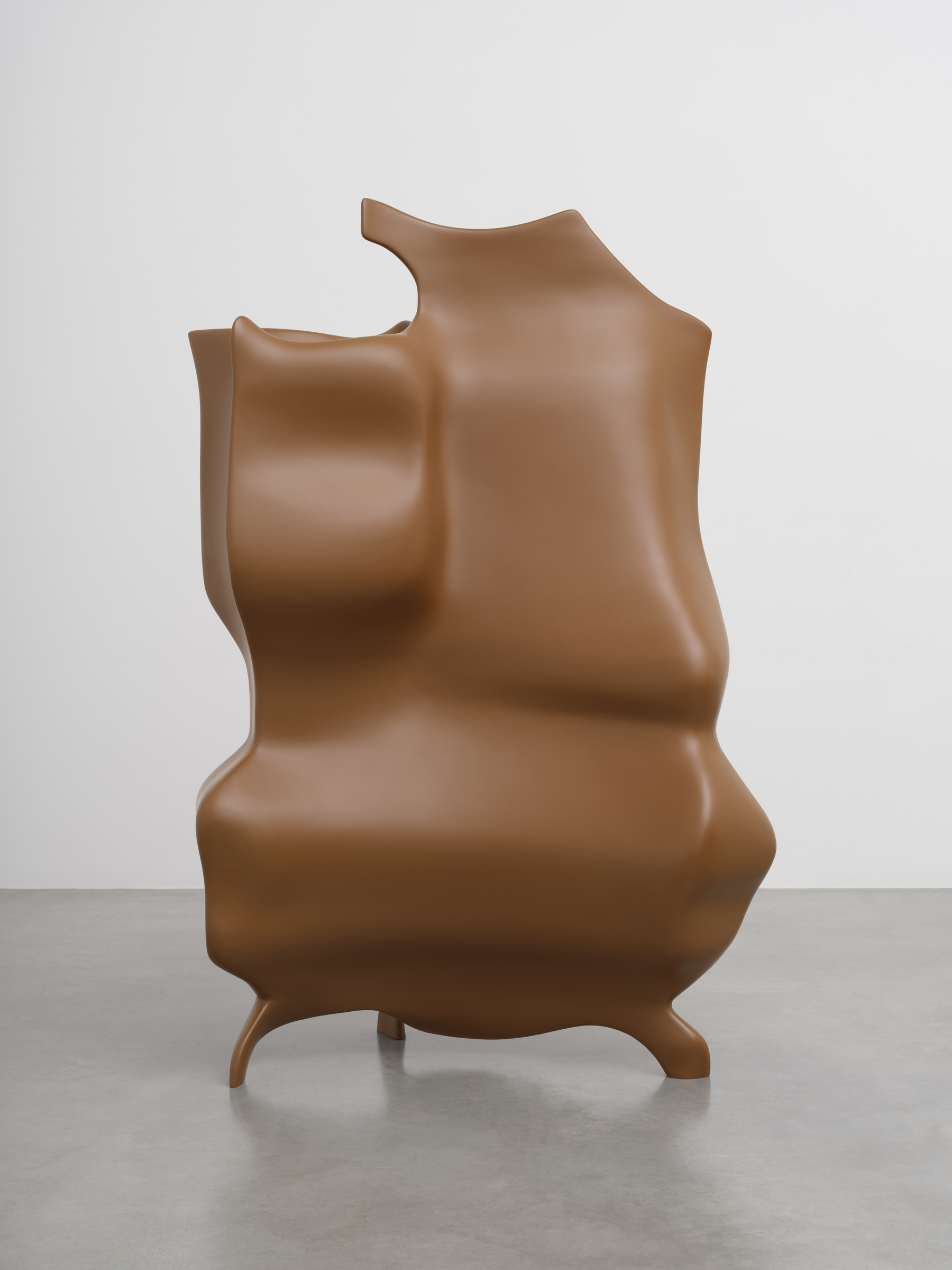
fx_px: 1723
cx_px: 476
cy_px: 635
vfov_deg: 40.4
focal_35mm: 47
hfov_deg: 30.9
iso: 100
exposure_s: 1/125
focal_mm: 59.8
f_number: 11
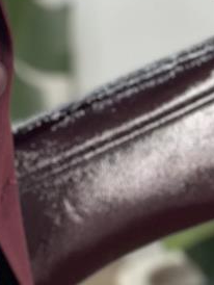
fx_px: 2304
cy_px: 135
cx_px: -256
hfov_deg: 5.2
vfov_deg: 7.1
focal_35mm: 280
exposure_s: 1/100
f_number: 1.78
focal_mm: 6.86
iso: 100
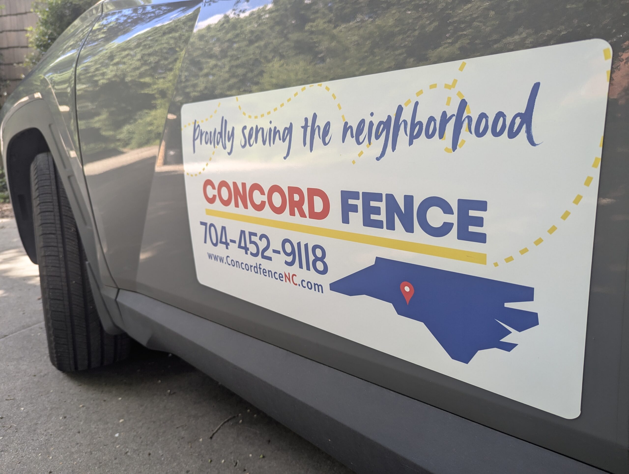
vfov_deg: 56.9
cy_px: 237
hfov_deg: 71.5
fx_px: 437
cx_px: 314
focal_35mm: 24
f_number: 1.85
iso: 85
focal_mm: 6.81
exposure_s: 1/123
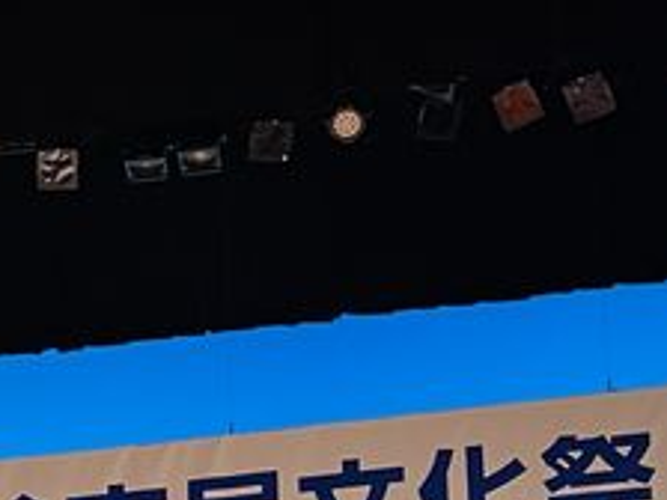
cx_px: -39
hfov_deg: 16.5
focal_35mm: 116
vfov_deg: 11.6
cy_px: 964
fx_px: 2235
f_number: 1.5
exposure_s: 1/50
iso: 80
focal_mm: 5.7
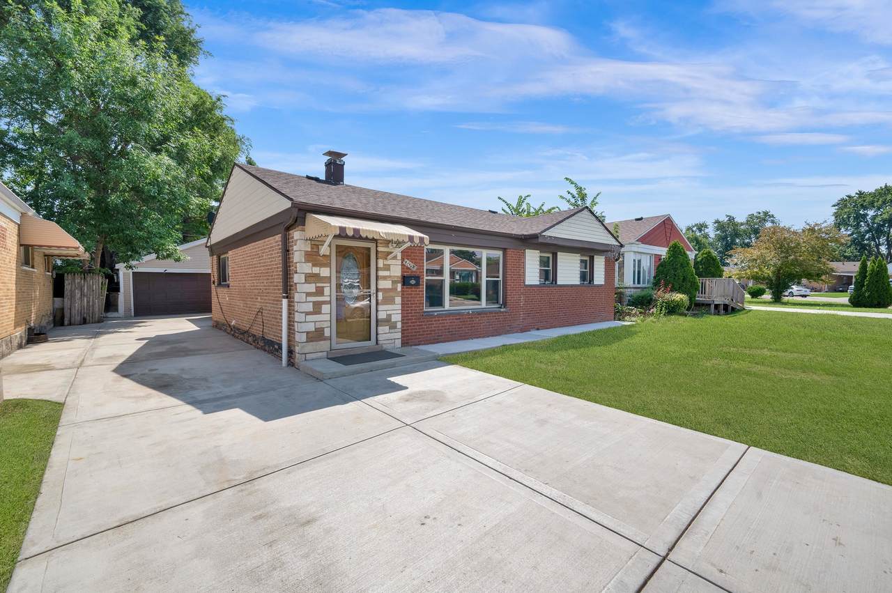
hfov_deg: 104.3
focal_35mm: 14
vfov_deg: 81.1
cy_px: 296
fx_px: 347
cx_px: 446
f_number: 10
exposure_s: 1/1600
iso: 800
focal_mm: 14
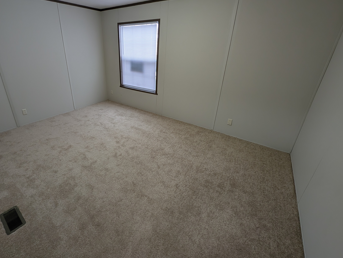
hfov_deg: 97.4
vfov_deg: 81.4
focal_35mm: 15
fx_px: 149
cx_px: 146
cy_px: 111
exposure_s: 1/24
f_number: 1.95
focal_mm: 2.23
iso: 73
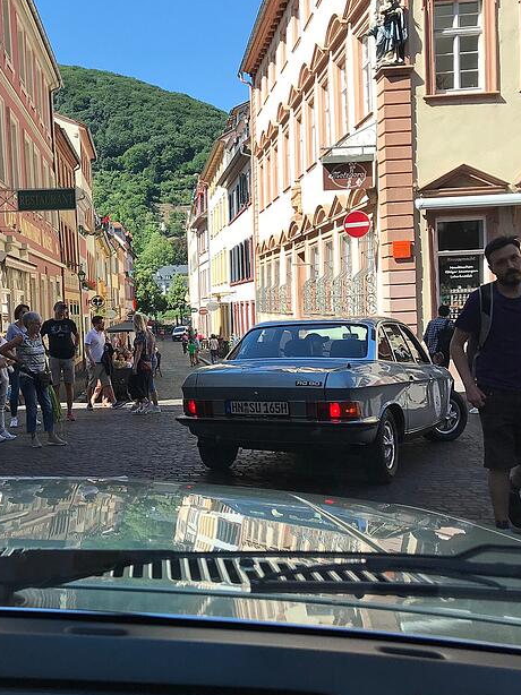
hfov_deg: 36.8
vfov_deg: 49.0
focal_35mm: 38
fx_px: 763
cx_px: 133
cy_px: 350
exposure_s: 1/879
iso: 20
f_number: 1.8
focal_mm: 3.99
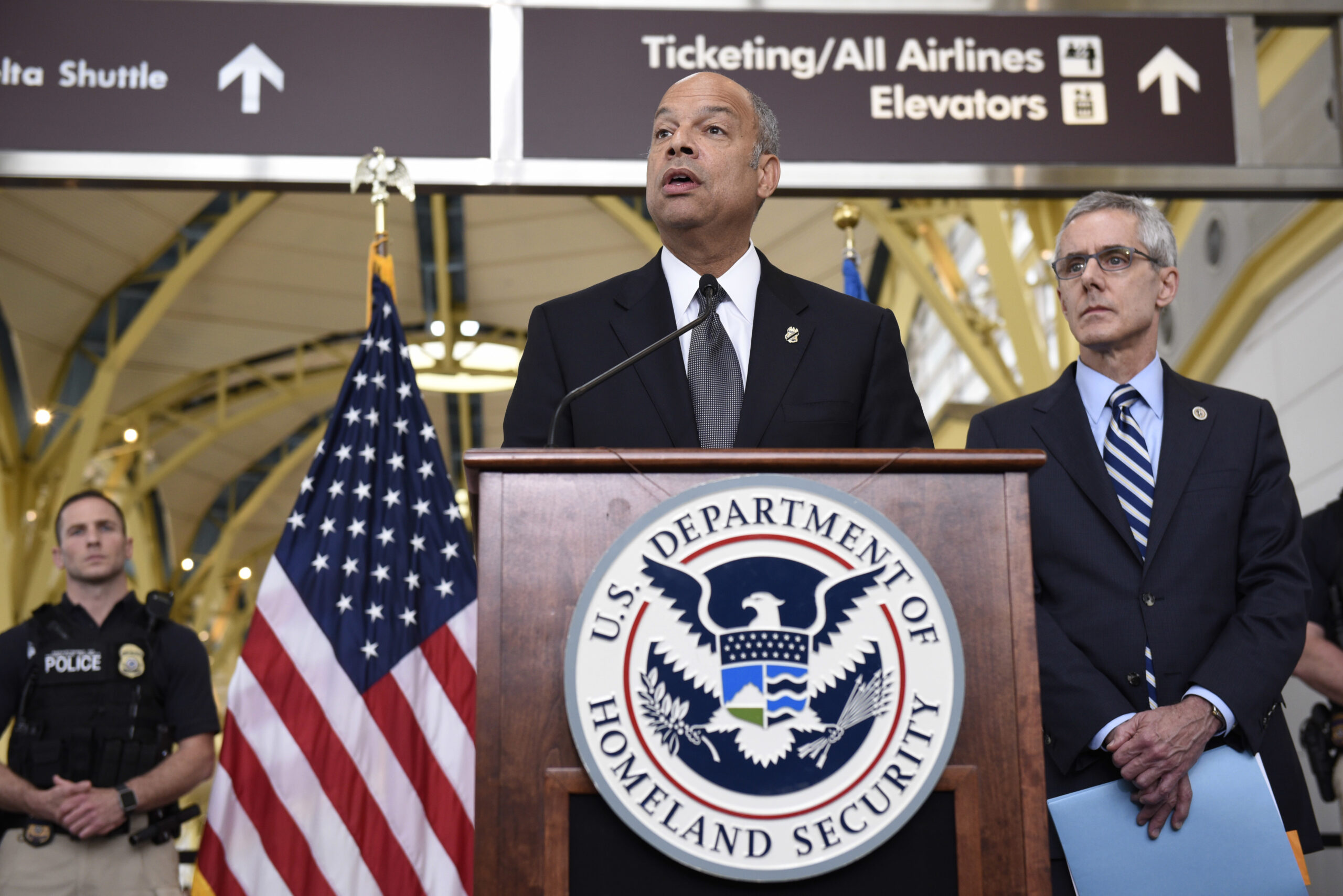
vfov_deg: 24.2
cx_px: 672
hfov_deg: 35.6
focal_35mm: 56
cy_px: 448
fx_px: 2090
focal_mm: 56
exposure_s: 1/250
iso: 1250
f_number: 3.5
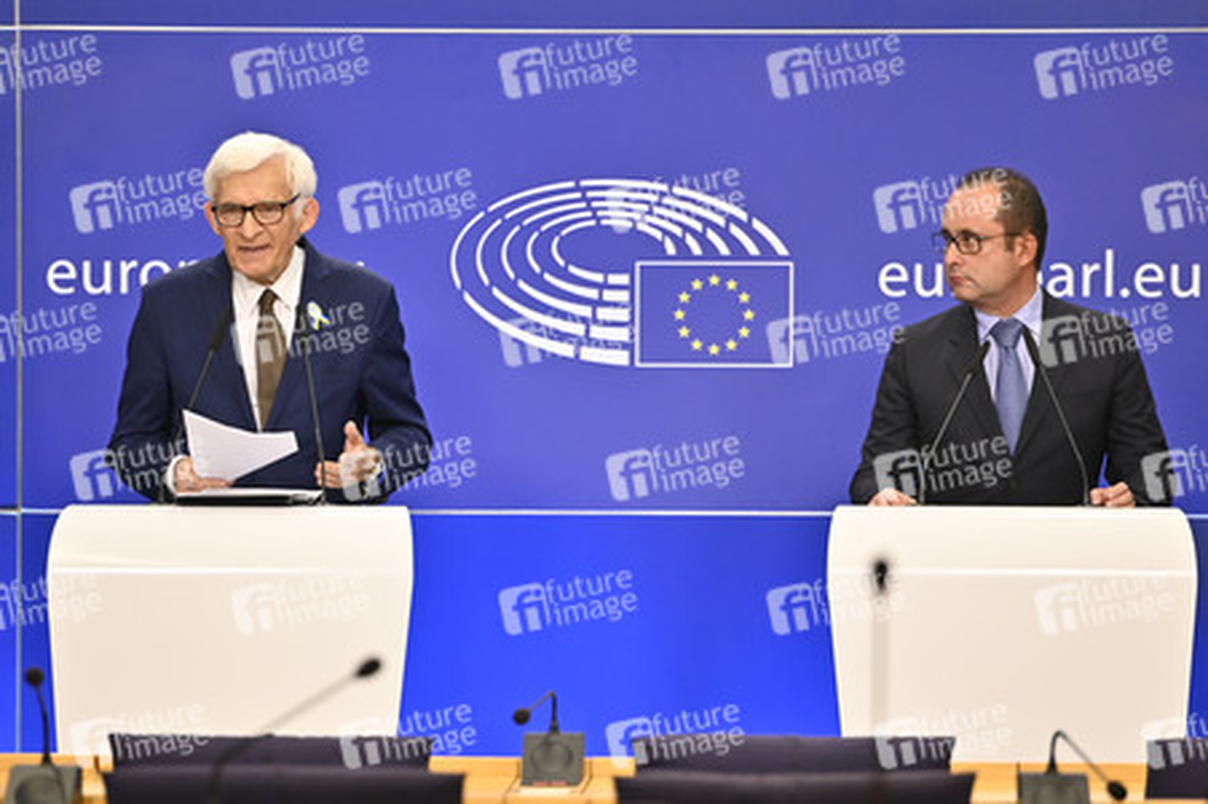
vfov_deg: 7.2
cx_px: 604
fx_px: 6371
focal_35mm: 190
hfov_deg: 10.8
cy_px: 402
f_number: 2.8
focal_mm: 190
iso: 1000
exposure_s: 1/320
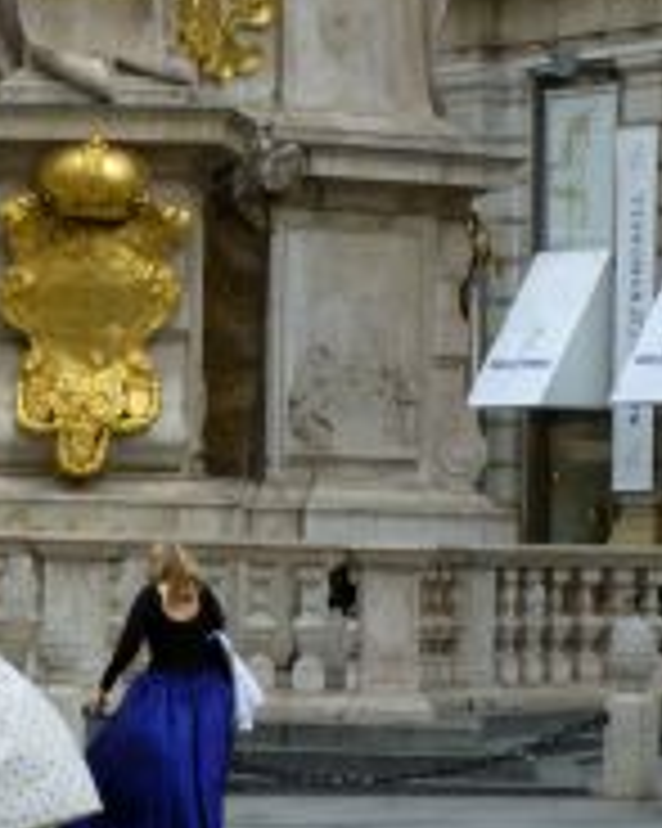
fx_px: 4731
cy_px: -378
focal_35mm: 193
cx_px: 83
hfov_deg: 8.0
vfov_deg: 9.7
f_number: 4.9
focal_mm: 11.7
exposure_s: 1/160
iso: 100
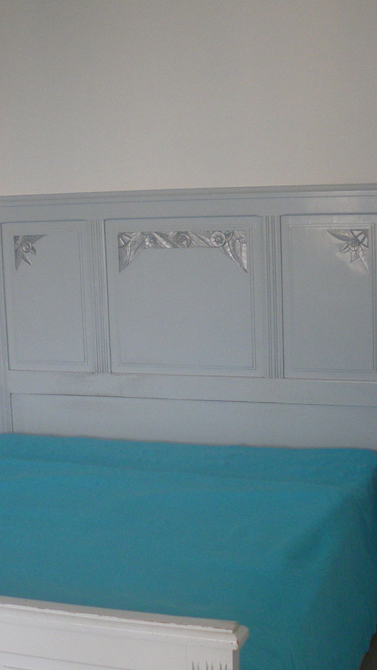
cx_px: 138
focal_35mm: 58
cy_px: 360
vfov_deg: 36.0
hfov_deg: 20.7
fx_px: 1030
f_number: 3.5
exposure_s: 1/50
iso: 200
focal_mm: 6.3
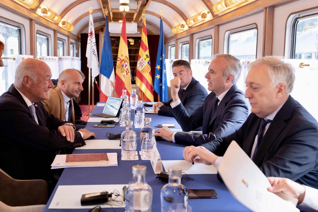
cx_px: 159
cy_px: 106
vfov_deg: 31.9
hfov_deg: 46.4
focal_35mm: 42
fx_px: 371
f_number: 5
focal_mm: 42
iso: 3200
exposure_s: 1/80
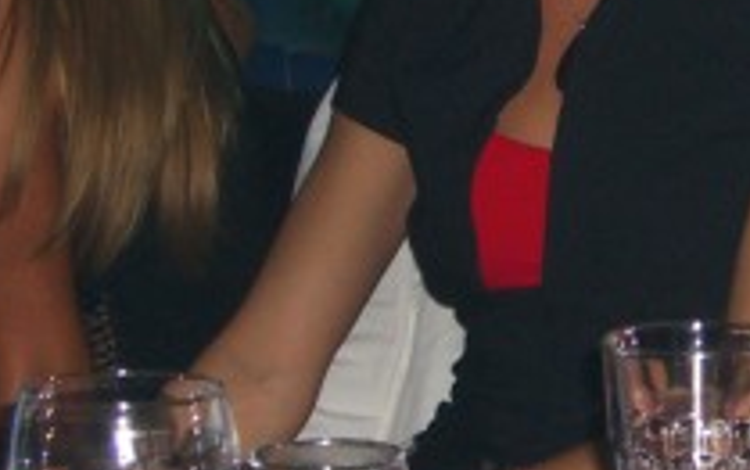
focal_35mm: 231
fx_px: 4725
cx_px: 757
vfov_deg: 5.7
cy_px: 158
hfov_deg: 9.0
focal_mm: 11.8
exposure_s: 1/60
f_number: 3.6
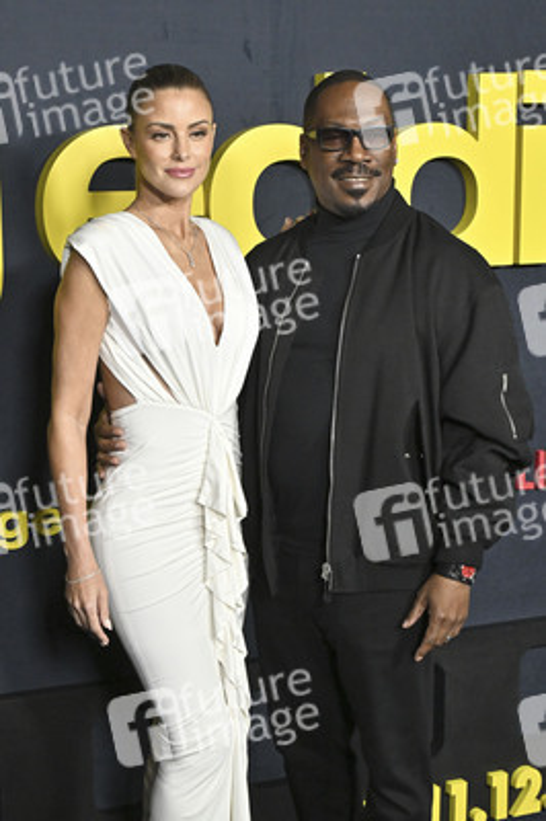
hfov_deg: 31.8
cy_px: 410
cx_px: 273
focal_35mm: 42
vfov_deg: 46.4
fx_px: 957
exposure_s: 1/320
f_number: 5.6
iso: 2500
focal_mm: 42
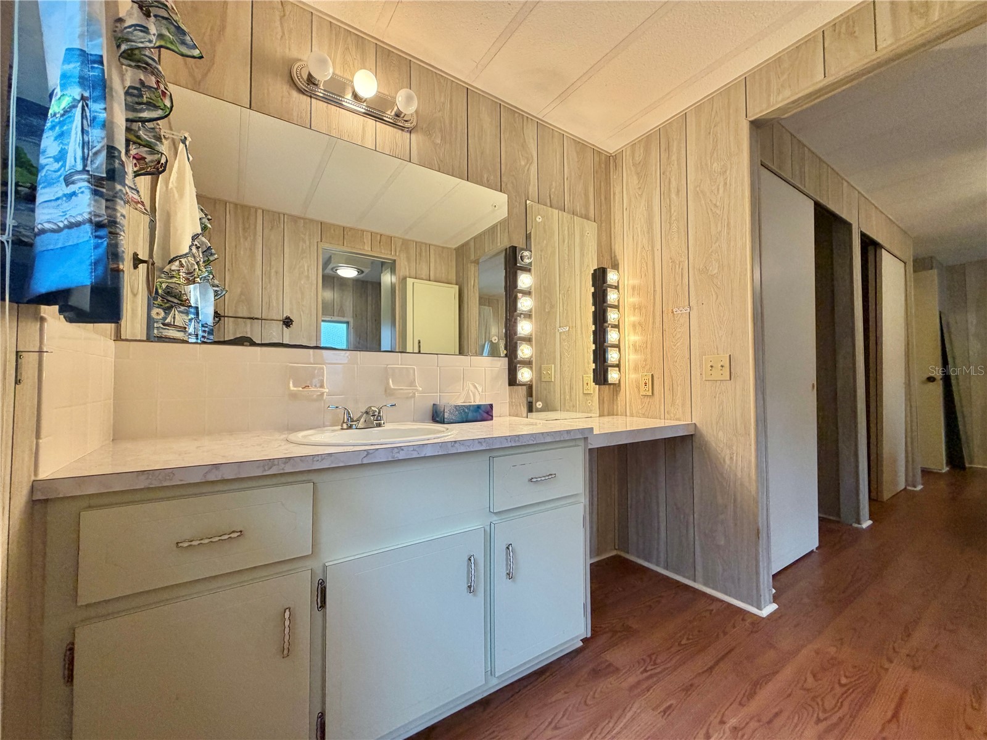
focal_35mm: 14
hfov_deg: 102.1
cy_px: 370
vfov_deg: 85.7
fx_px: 399
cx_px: 494
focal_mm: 2.22
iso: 160
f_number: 2.2
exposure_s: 1/60
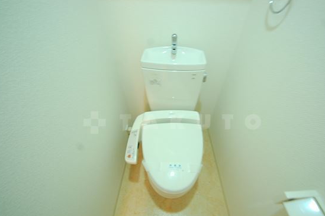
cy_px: 122
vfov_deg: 80.7
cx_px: 172
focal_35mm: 14
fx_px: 126
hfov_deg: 104.2
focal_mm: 8
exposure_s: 1/6
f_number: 4.5
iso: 800
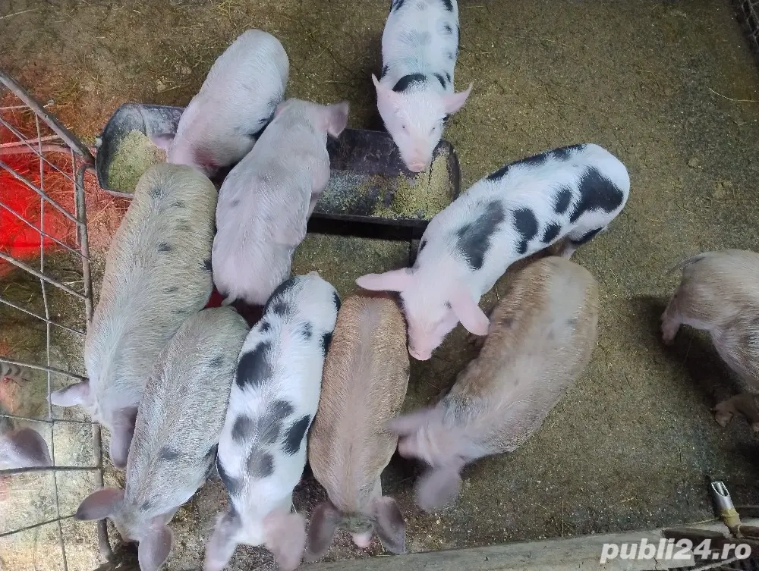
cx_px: 380
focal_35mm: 24
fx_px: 527
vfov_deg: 56.9
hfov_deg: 71.5
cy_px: 286
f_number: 1.8
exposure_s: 1/33.3
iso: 866
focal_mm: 5.56
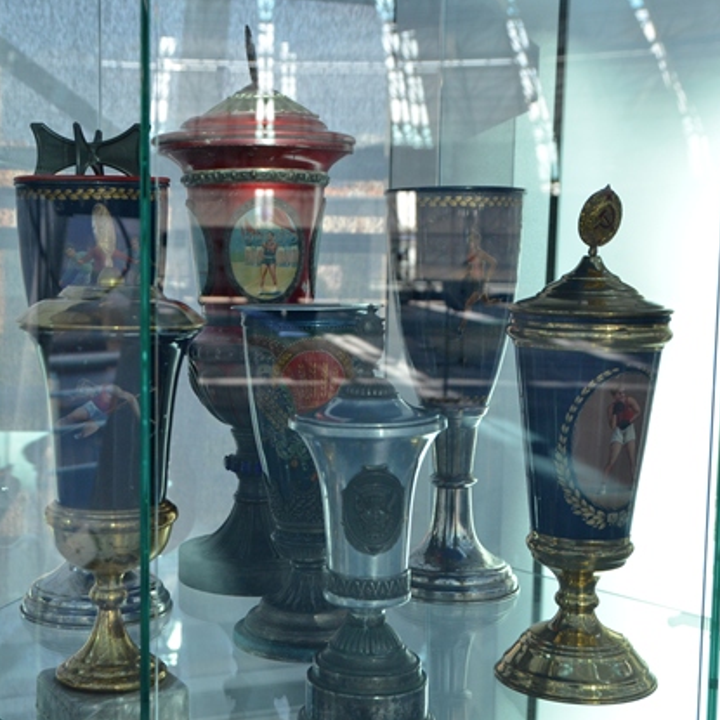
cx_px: 300
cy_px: 357
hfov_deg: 31.0
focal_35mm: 55
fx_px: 1294
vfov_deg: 31.1
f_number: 5.6
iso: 800
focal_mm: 28
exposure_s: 1/125
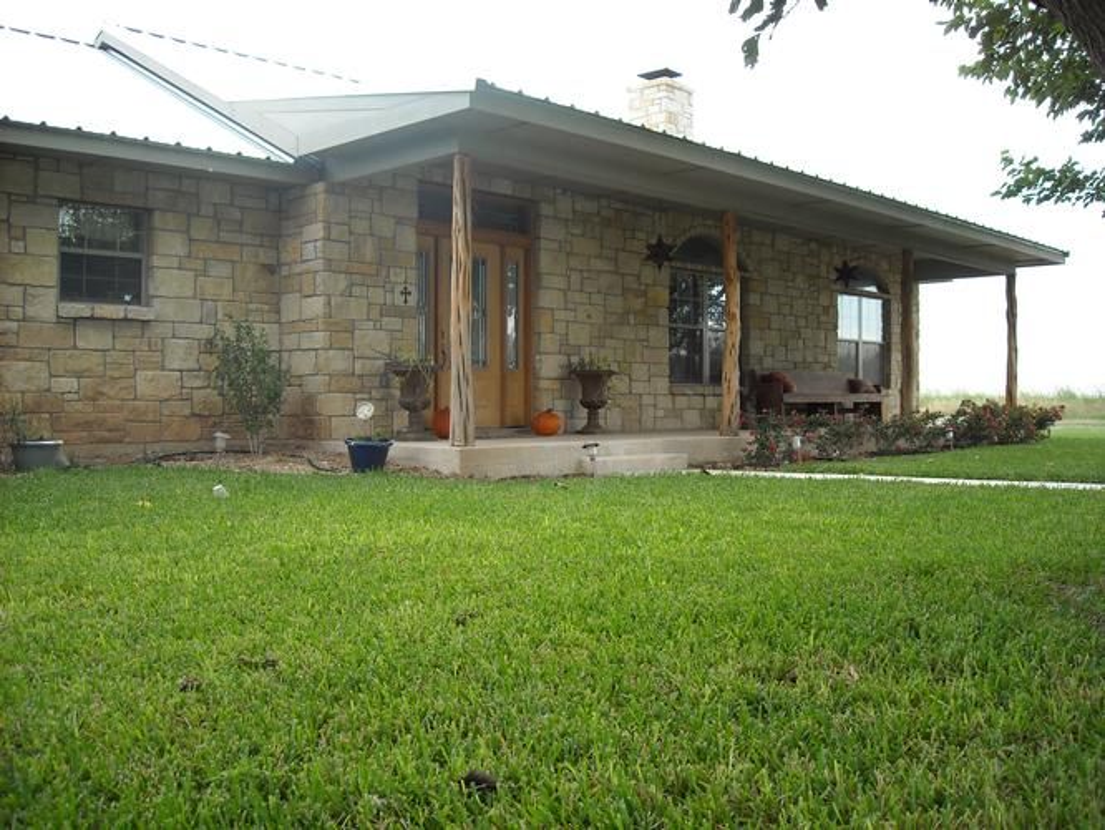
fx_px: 1118
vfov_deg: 40.7
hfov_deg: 52.6
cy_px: 415
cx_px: 552
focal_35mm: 35
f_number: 2.8
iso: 64
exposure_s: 1/148
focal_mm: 5.7
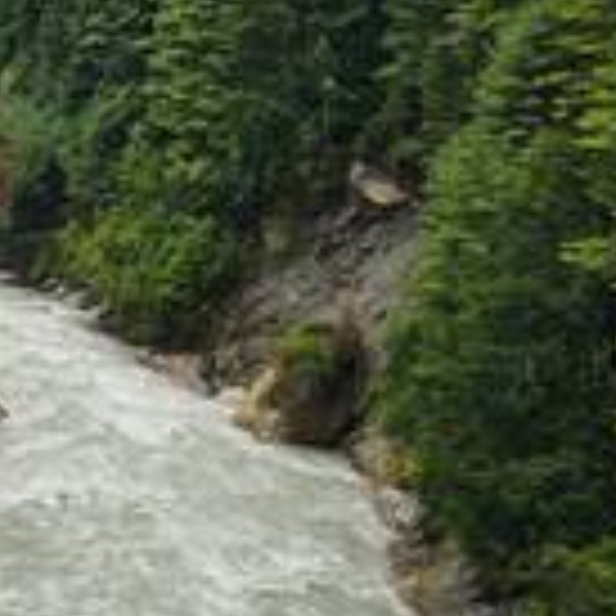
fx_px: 1429
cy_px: -135
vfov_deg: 22.3
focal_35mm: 71
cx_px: -405
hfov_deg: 19.7
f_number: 1.7
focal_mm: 6.3
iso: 10
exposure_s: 1/201
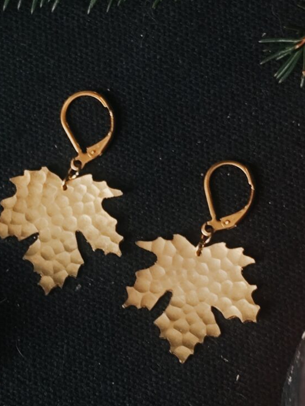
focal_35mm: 161
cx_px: 92
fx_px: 1890
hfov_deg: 9.2
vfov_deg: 12.3
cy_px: 195
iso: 100
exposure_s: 1/25
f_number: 1.65
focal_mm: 6.19
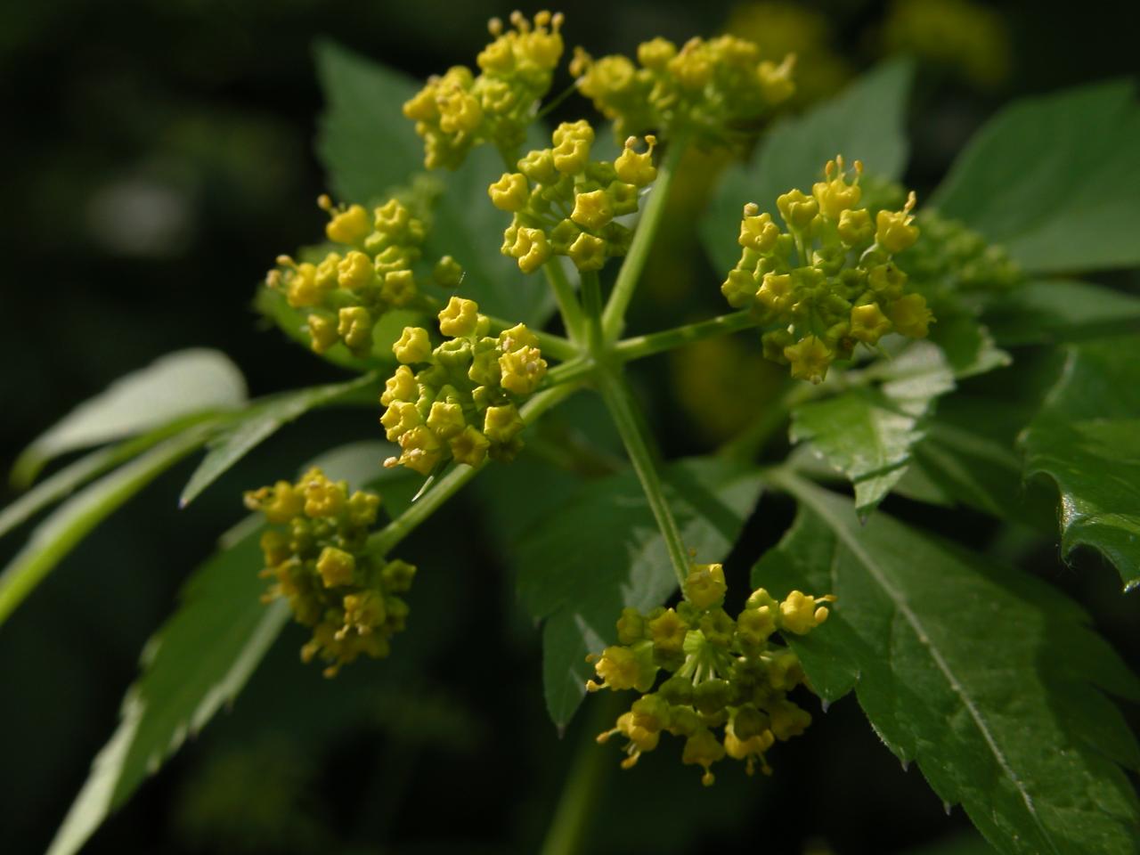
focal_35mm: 100
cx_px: 570
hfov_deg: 19.6
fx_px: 3293
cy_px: 428
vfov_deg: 14.8
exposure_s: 1/23.6
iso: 100
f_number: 7.3
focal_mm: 25.4
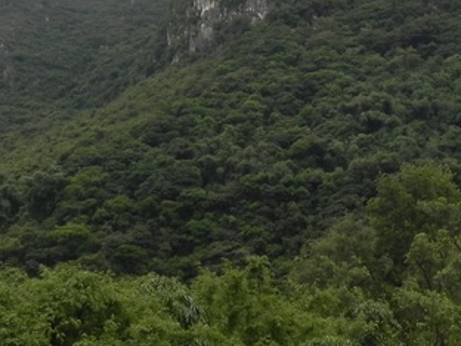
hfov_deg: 23.5
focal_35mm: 83
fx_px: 1105
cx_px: 282
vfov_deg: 17.4
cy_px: 2
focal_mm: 6.6
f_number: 5.6
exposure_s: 1/303
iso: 160
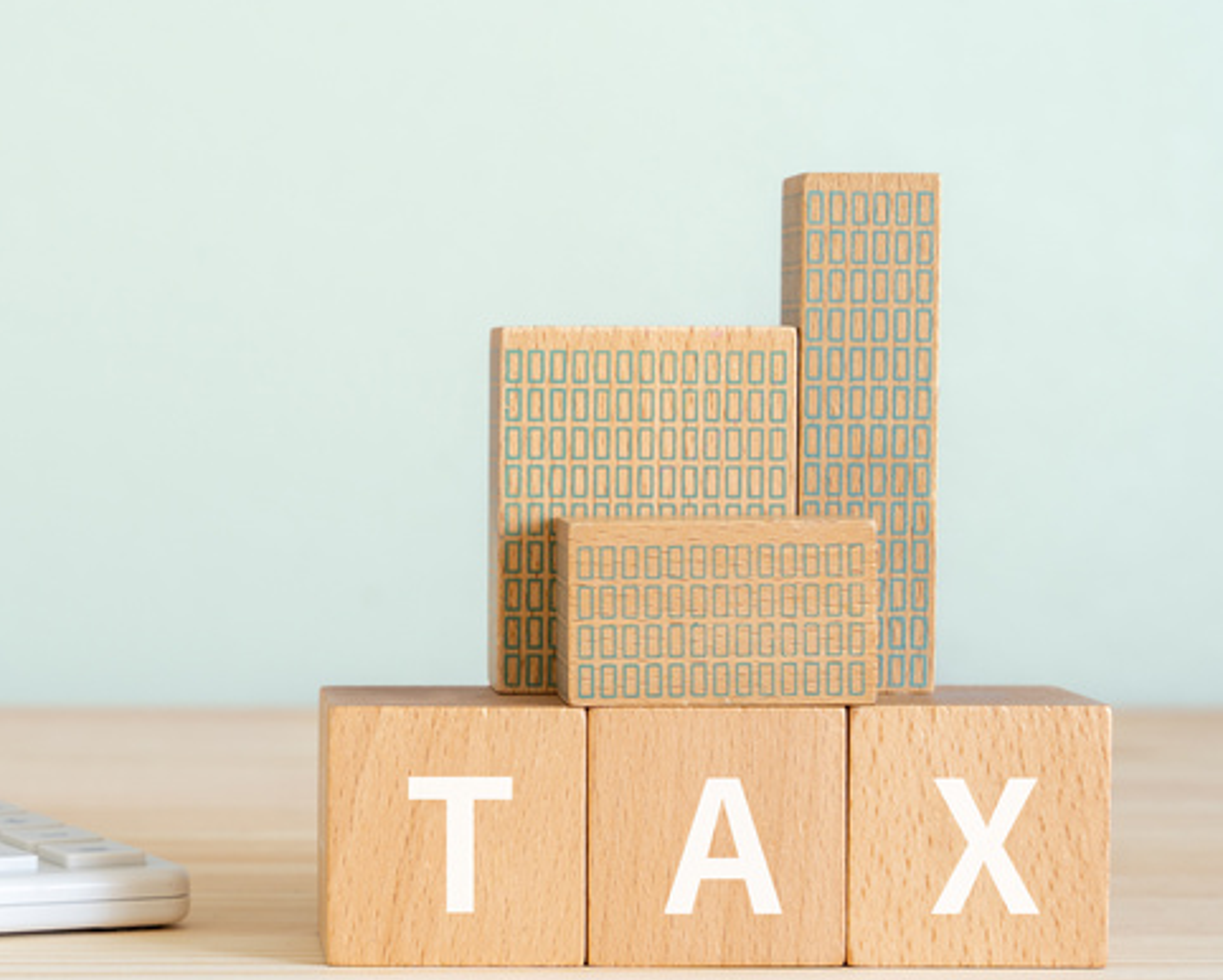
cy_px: 542
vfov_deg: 14.1
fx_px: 3947
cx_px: 233
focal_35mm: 109
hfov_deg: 17.5
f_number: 9
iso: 100
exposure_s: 1/6
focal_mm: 70
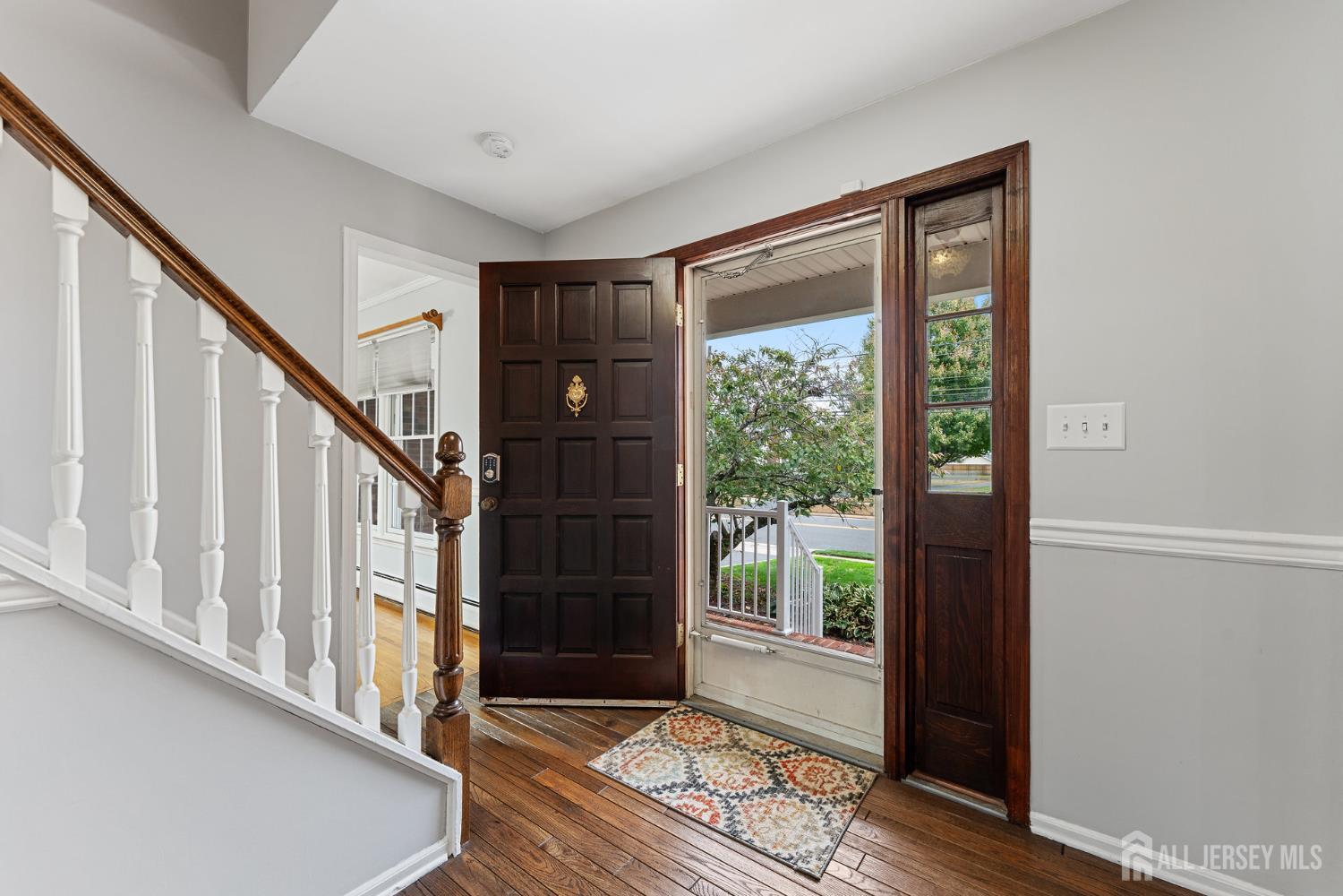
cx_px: 672
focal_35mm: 14
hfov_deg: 104.3
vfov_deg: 81.2
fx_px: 522
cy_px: 448
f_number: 9
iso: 400
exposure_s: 1/1.25
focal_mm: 14
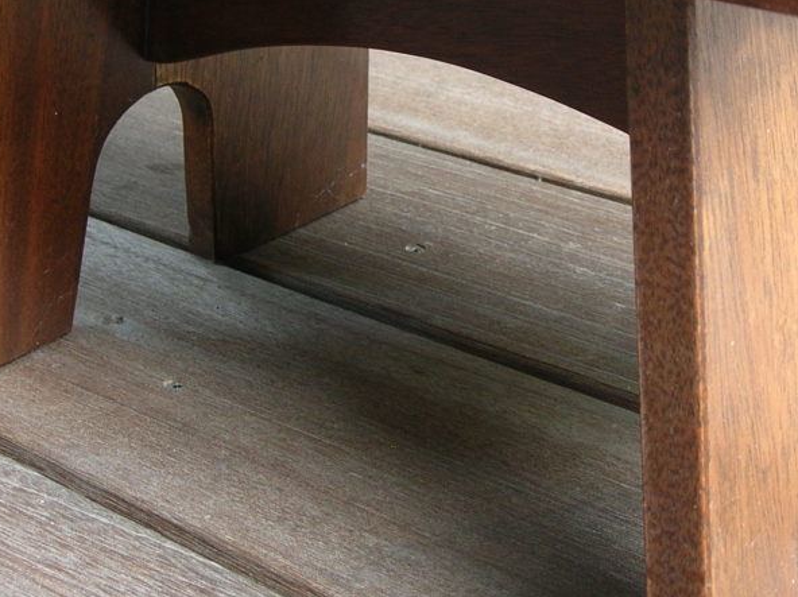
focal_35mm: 73
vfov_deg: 20.1
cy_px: 191
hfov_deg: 26.6
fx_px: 1681
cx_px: 485
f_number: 2.7
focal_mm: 6
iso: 50
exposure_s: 1/67.5
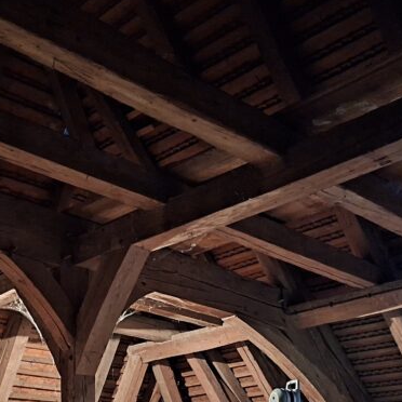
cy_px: 402
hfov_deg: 30.5
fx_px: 736
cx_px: 173
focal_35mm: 56
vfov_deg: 28.7
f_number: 1.8
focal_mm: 5.54
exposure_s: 1/13
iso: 1250
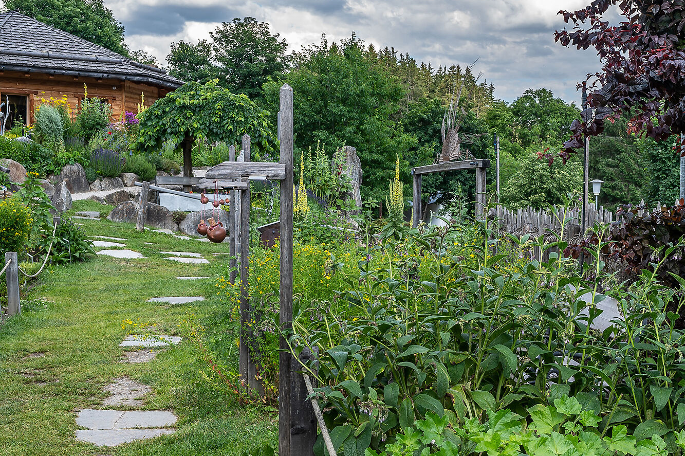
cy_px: 255
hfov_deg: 30.8
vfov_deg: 21.5
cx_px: 580
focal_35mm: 63
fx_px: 1198
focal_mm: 35
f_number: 8
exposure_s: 1/100
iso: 100
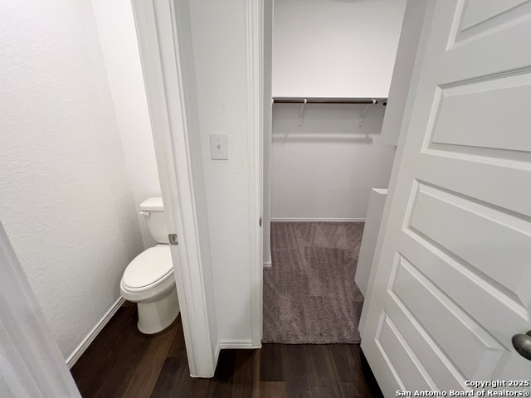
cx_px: 266
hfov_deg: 106.2
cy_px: 199
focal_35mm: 13
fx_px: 199
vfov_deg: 89.9
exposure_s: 1/60
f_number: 1.8
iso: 160
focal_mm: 1.57
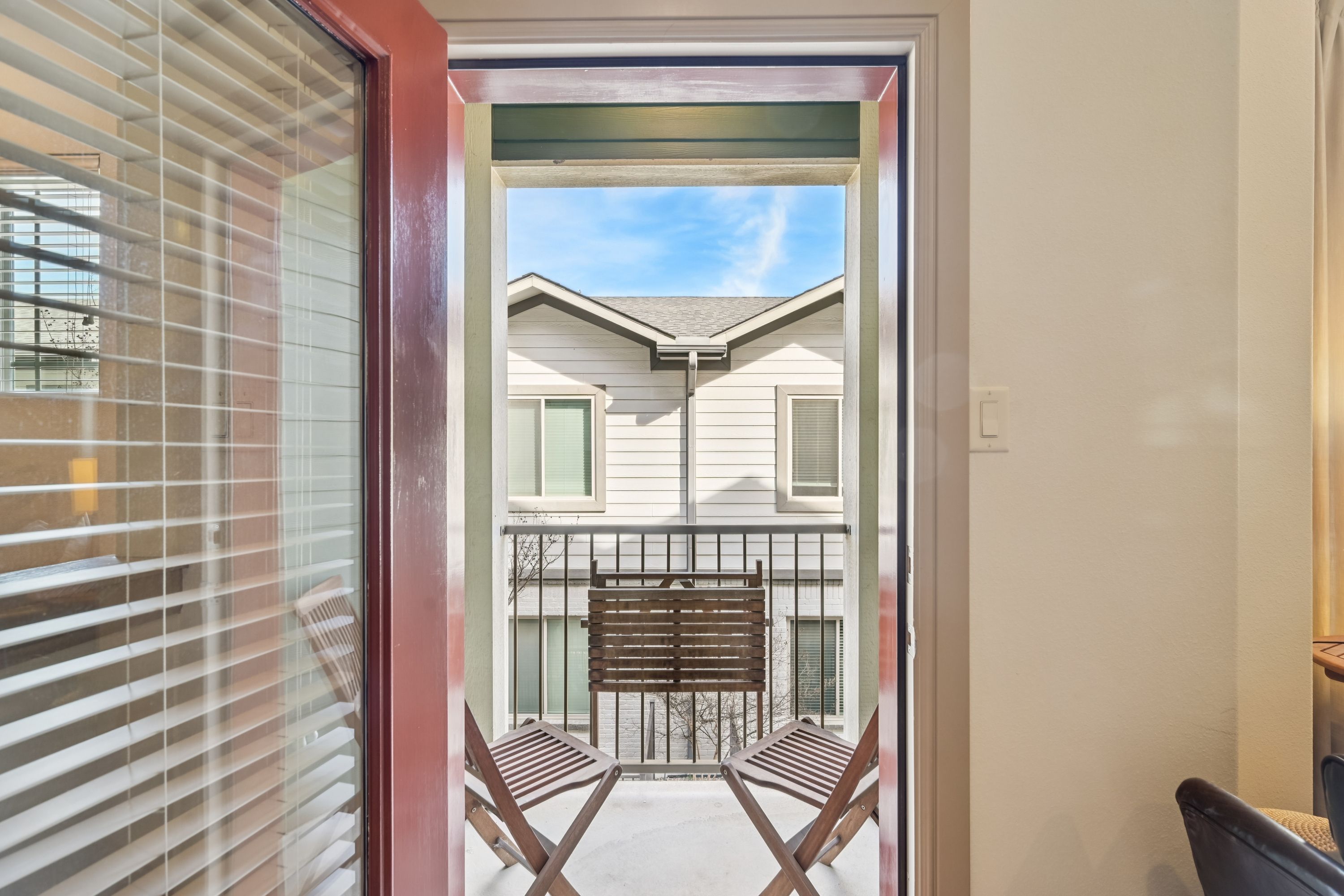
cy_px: 448
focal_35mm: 16
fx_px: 597
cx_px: 672
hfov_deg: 96.7
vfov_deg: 73.7
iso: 400
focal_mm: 16
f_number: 8
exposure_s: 1/60
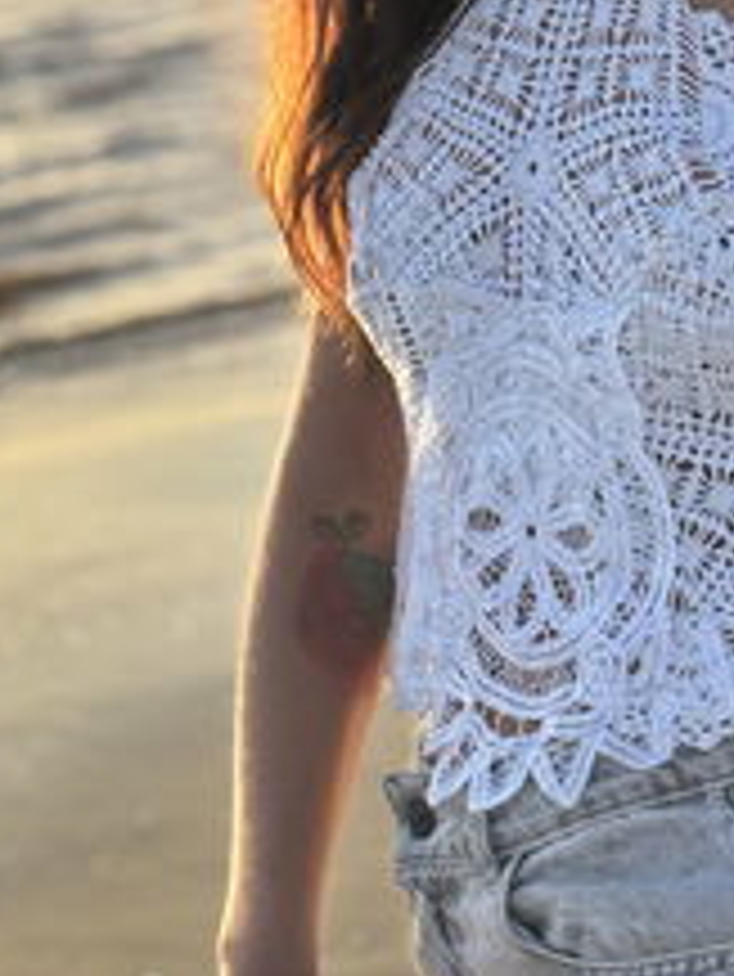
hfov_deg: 11.6
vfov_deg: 15.0
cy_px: -106
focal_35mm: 128
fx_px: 3615
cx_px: 342
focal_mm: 5.96
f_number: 1.6
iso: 40
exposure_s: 1/2288
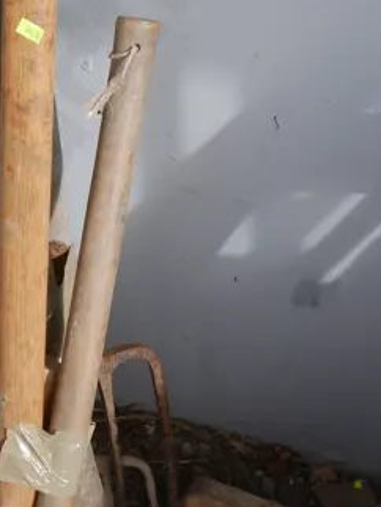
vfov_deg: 21.8
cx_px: 51
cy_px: 126
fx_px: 1304
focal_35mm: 89
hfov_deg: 16.4
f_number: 5.6
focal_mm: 14
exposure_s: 1/320
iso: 200
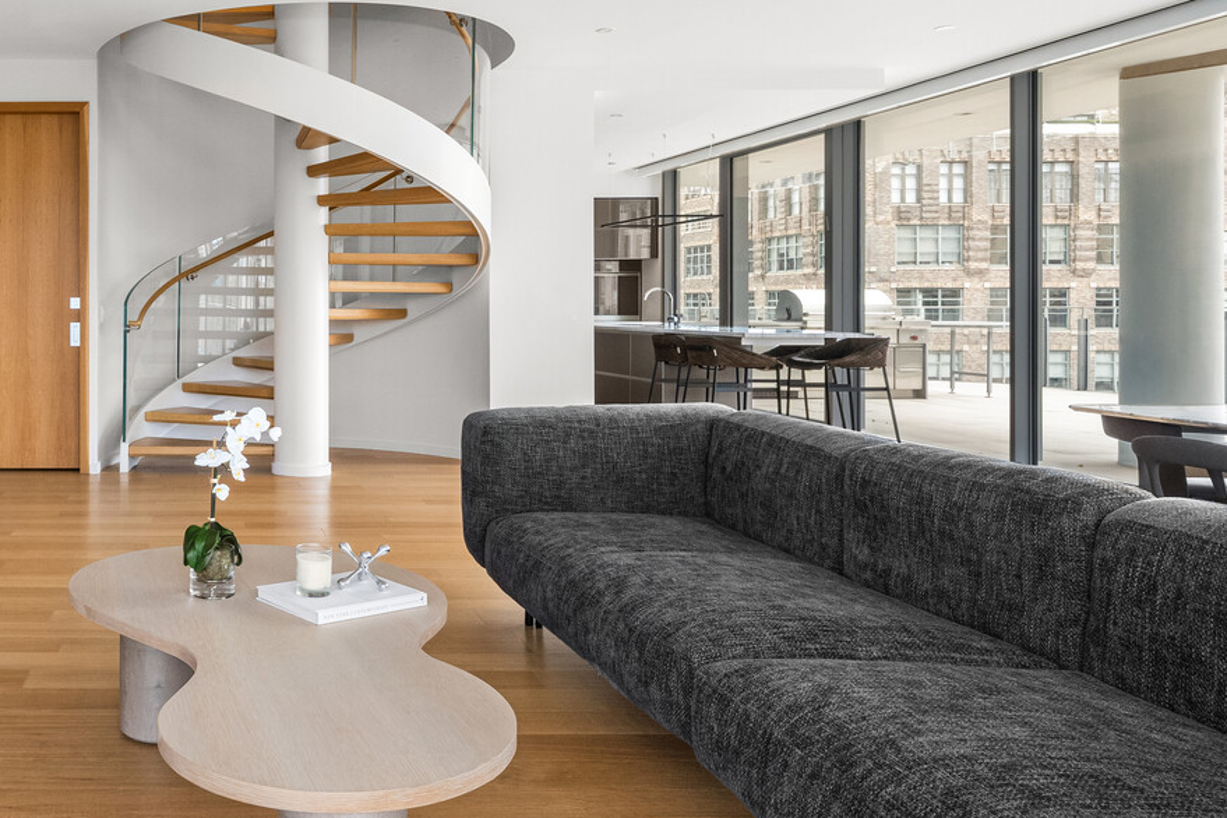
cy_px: 297
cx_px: 200
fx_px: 988
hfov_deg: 57.5
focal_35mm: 29
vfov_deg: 44.5
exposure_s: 1/8
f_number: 13
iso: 1600
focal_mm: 17
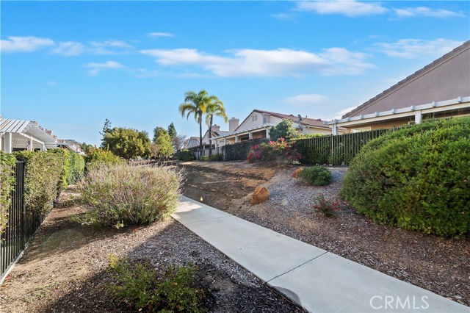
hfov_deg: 104.3
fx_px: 183
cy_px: 156
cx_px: 235
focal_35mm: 14
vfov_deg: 81.1
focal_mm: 14
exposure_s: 1/100
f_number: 18
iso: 500
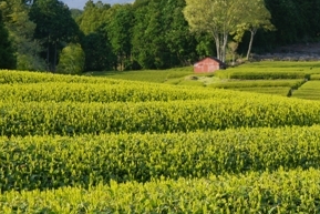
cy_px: 65
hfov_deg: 15.2
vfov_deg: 10.3
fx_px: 1183
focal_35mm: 133
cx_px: 310
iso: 100
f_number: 22
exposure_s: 1/8
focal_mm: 60
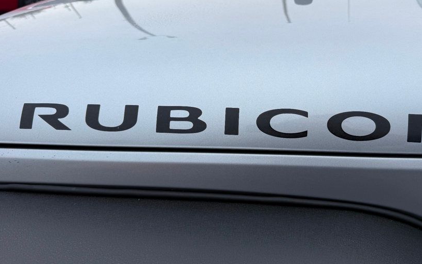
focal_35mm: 32
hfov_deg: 59.4
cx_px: 239
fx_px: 368
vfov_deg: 39.2
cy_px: 99
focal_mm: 6.76
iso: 80
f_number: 1.78
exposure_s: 1/1005
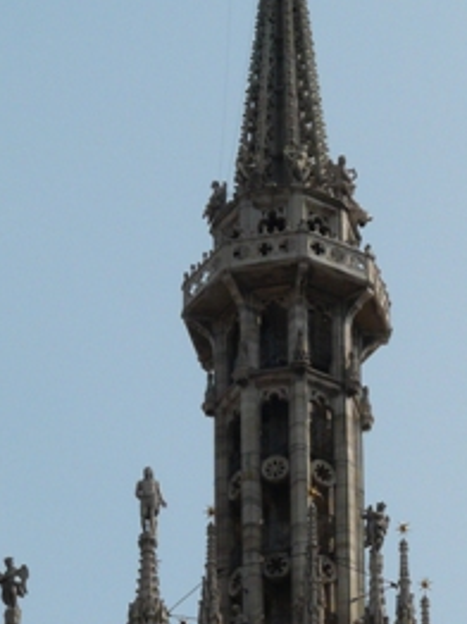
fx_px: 6018
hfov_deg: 4.4
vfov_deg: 5.9
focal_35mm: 334
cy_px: 420
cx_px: 298
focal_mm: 21.6
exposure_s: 1/500
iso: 100
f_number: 7.1
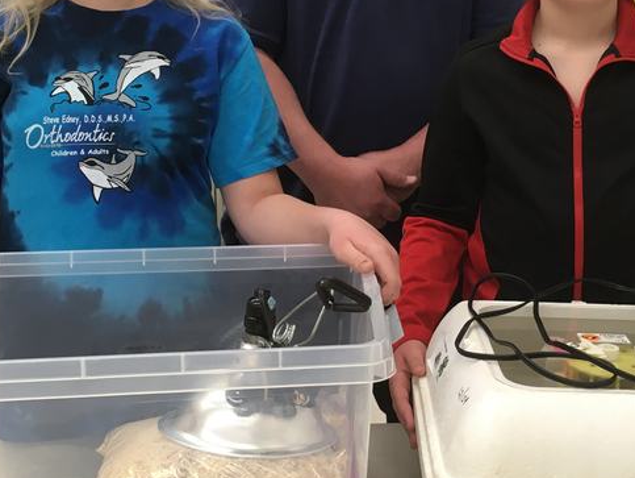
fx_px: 1028
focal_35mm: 56
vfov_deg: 26.0
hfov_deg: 34.2
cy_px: 154
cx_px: 391
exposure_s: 1/30
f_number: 2.2
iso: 50
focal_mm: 4.15
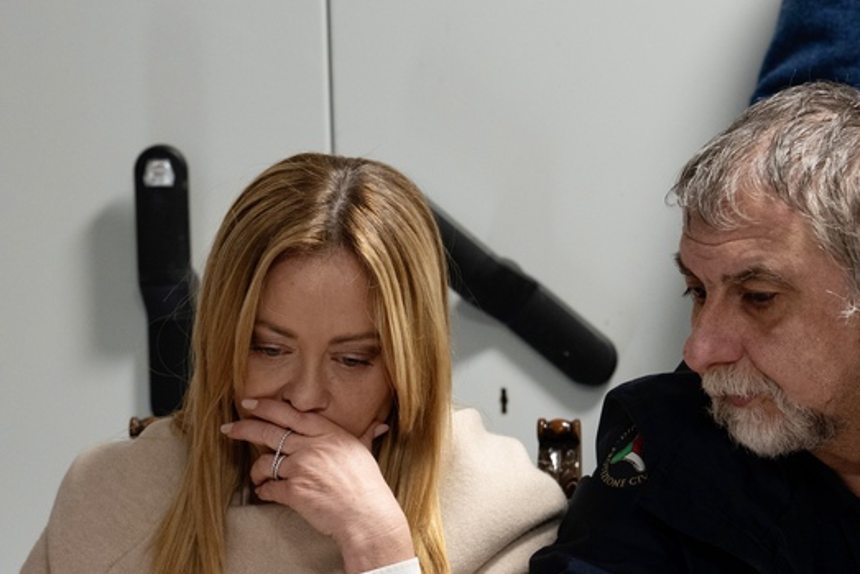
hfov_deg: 10.9
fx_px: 4492
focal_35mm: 188
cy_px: 554
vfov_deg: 7.3
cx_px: 250
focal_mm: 82
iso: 1600
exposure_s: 1/160
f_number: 4
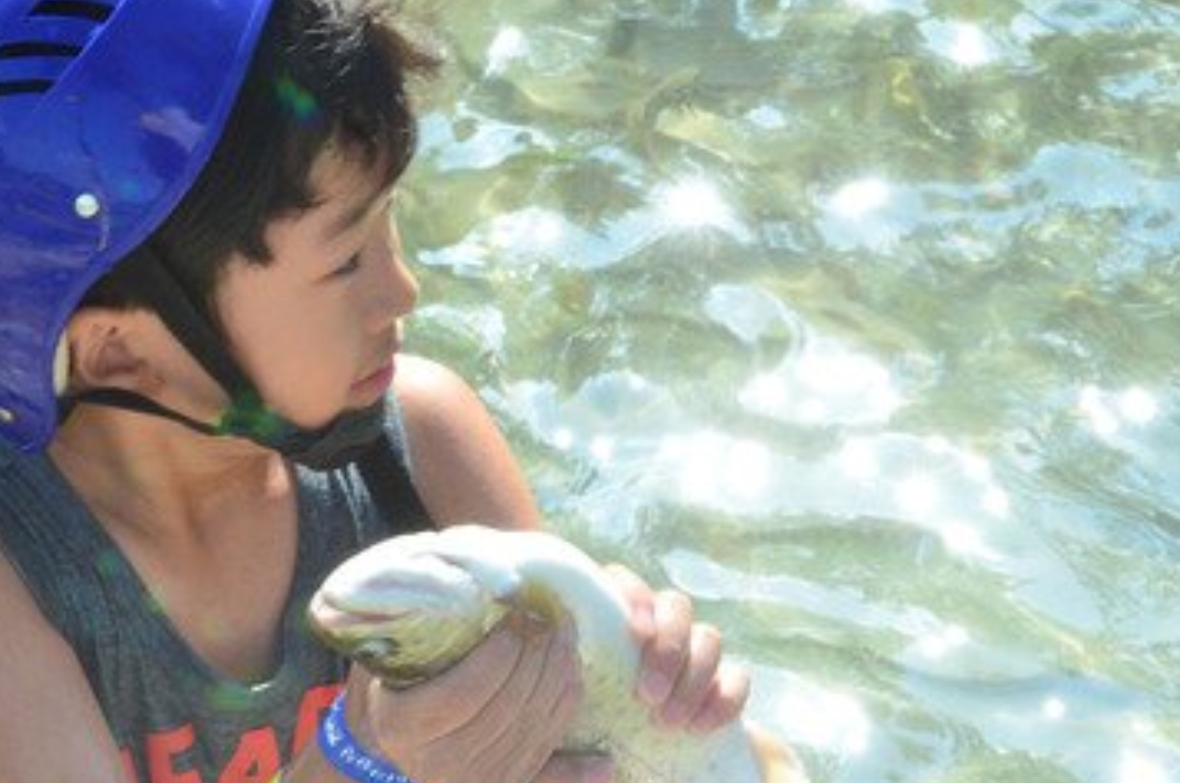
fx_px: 3463
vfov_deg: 12.9
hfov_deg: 19.3
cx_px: 483
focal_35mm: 106
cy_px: 540
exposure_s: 1/250
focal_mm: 45
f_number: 14
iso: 1250
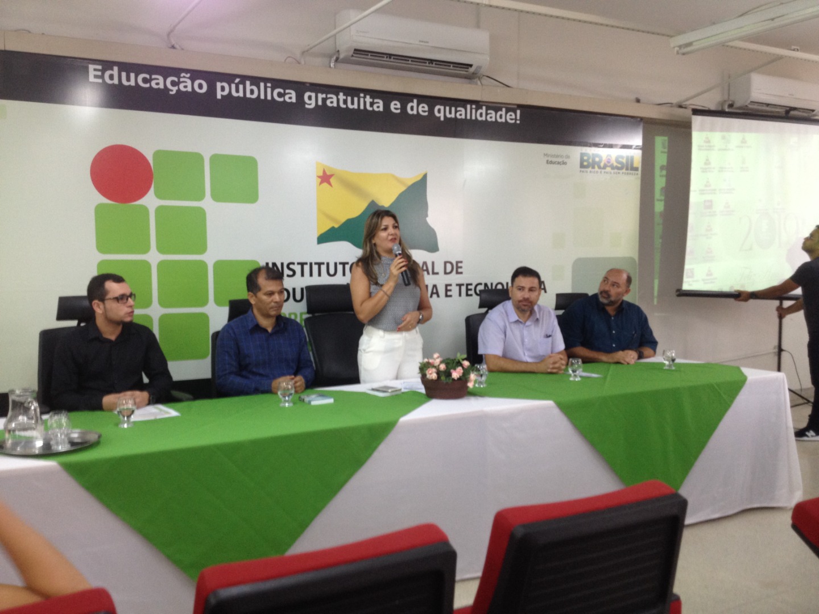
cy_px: 307
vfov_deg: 40.7
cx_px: 410
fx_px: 828
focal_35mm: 35
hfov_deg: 52.6
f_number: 2.4
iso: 80
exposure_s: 1/20
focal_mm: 4.28
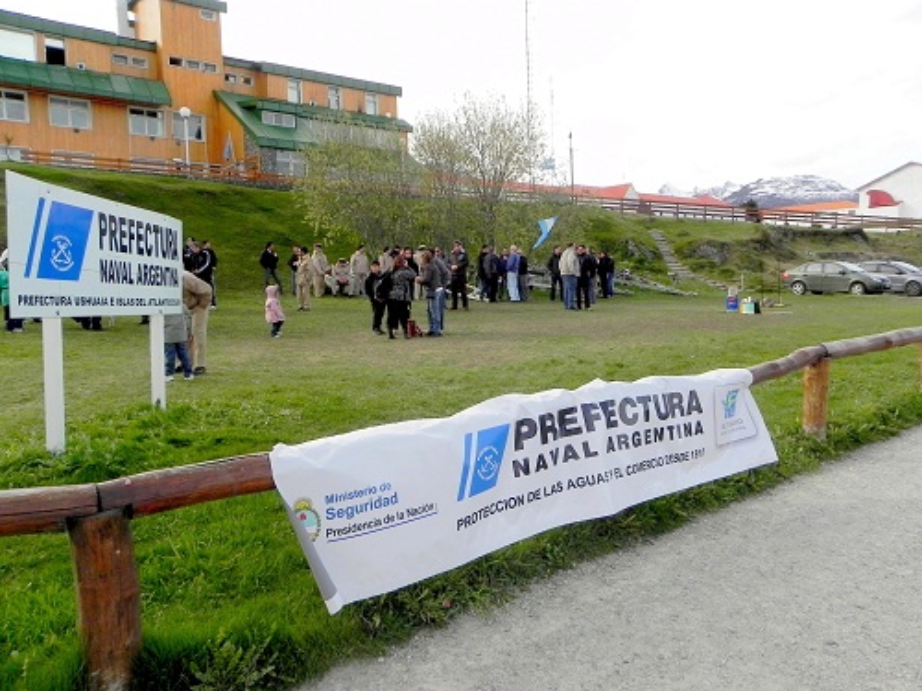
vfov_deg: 53.1
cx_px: 461
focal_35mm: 26
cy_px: 346
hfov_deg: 67.3
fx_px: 693
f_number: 6.3
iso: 160
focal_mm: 4.6
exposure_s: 1/270
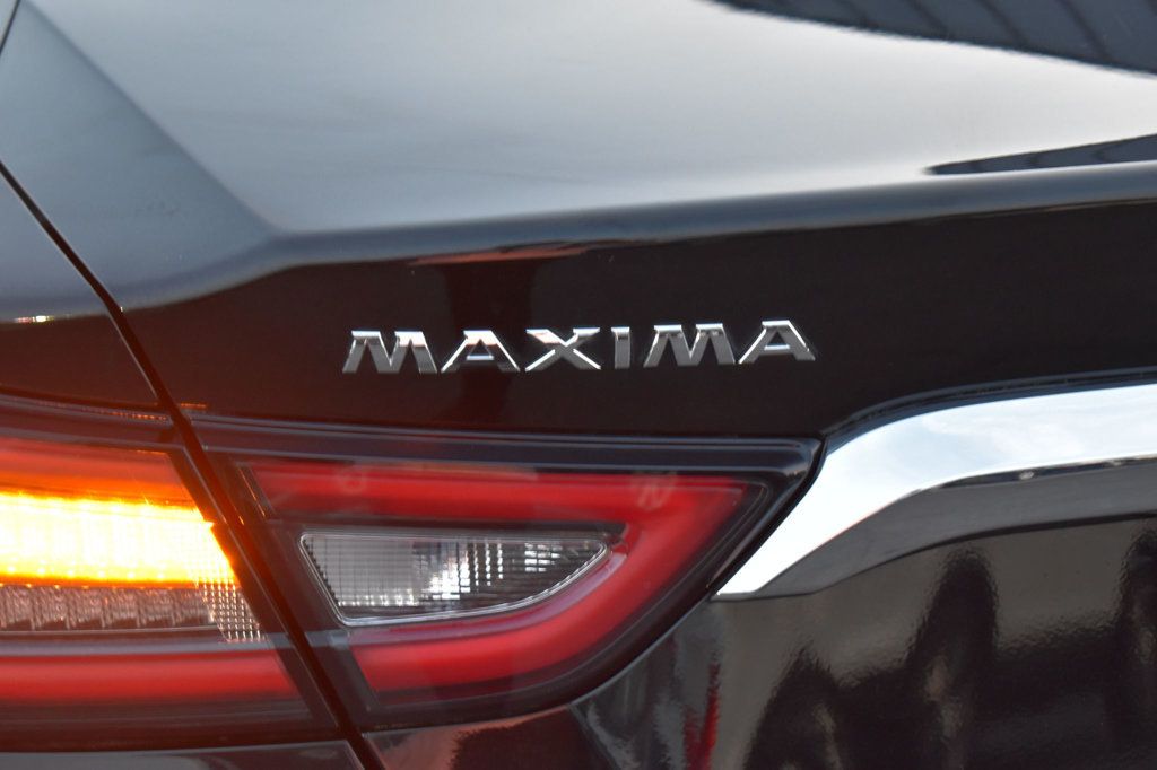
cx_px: 578
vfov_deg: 16.5
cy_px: 385
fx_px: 2650
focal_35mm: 82
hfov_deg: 24.6
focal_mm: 55
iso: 1600
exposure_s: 1/10
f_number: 5.6
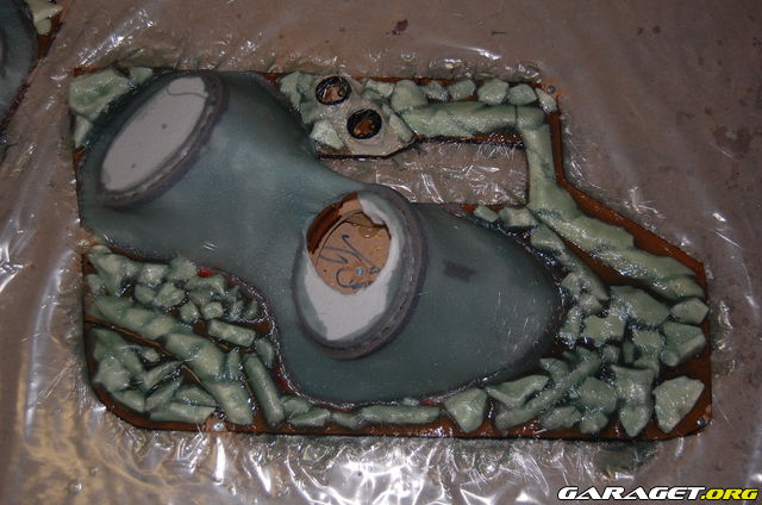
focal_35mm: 45
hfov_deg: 43.7
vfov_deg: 29.7
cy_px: 252
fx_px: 951
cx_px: 381
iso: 400
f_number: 4.2
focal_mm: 30
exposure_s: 1/60
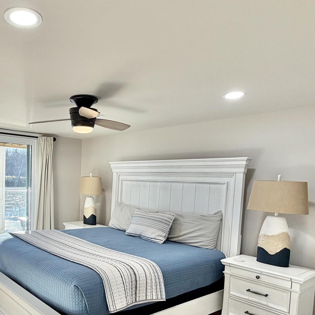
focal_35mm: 30
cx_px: 87
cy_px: 204
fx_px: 309
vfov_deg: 53.2
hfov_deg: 52.2
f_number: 2.2
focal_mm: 2.22
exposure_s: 1/120
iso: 40
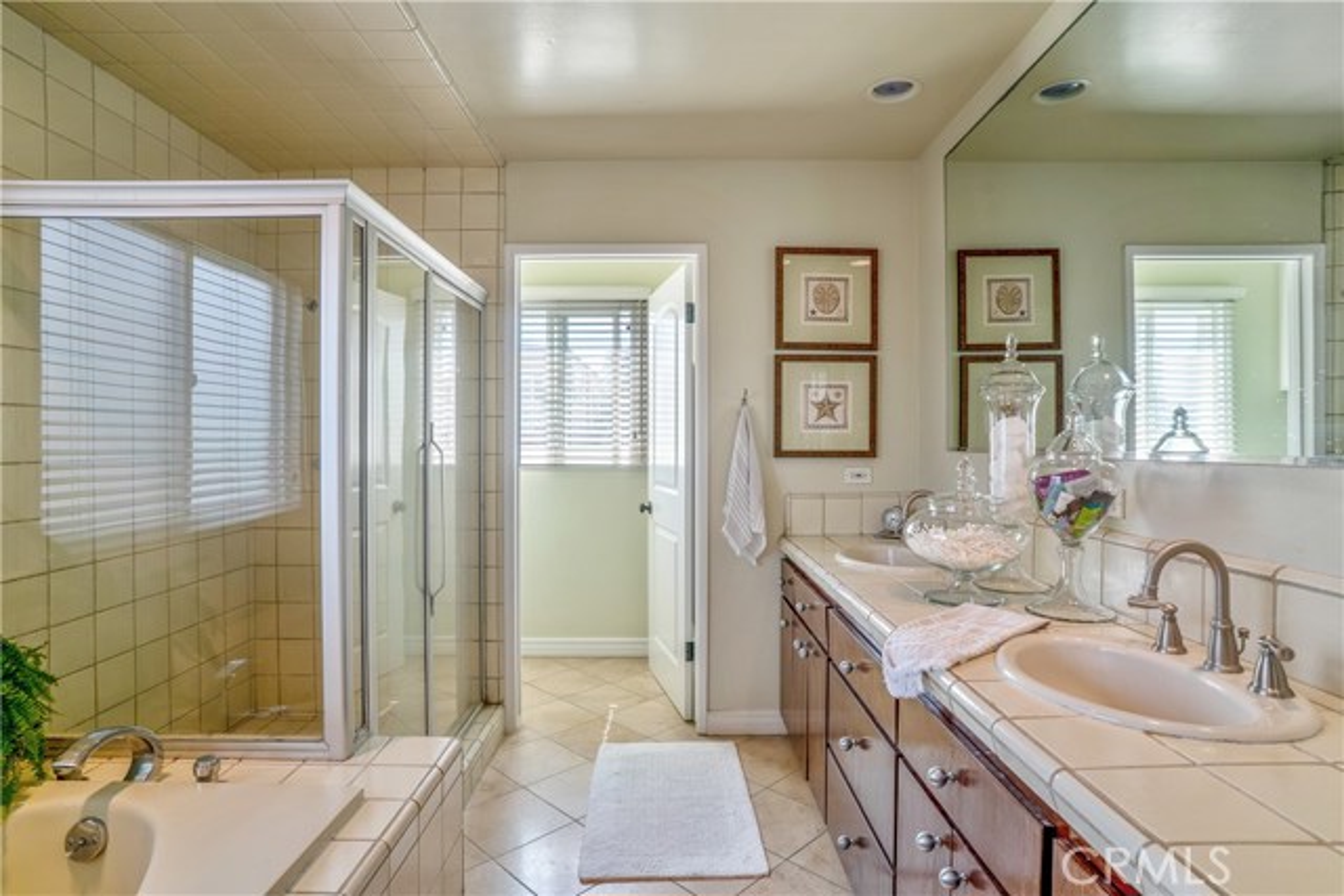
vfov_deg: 67.4
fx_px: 672
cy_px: 448
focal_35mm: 18
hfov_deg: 90.0
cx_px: 672
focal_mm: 18
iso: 125
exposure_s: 1/80
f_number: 8
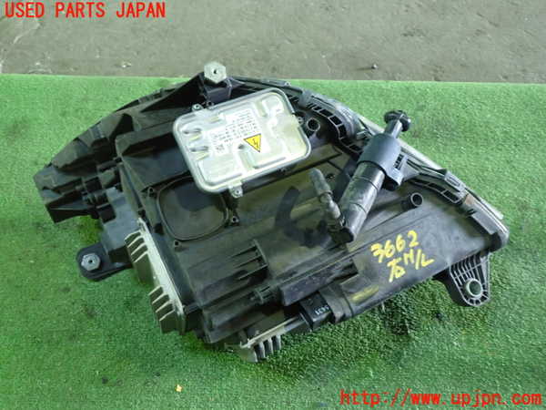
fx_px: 473
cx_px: 273
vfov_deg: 46.8
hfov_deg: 60.0
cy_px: 205
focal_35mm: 30
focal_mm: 5.4
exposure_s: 1/30
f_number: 2.3
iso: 800
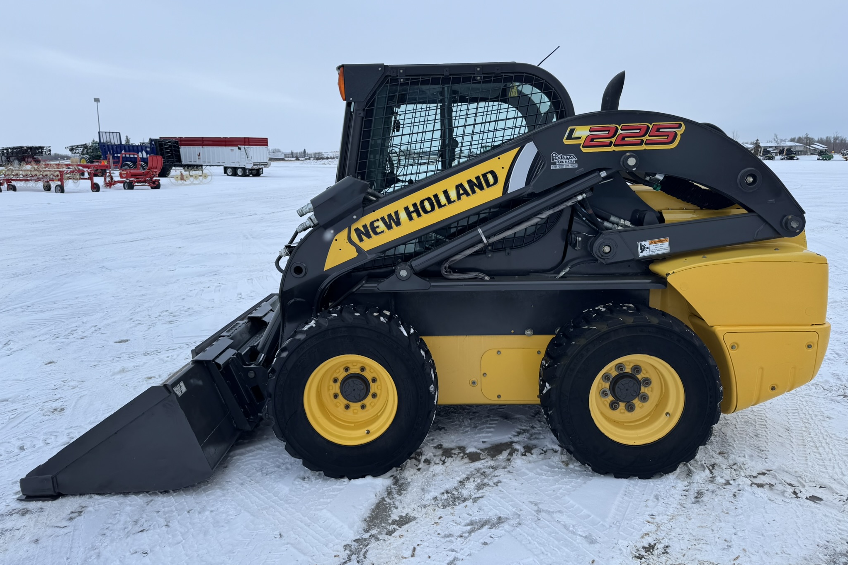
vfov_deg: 51.2
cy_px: 249
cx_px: 424
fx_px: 589
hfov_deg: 71.5
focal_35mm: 25
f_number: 1.78
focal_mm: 6.76
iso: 80
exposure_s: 1/1151
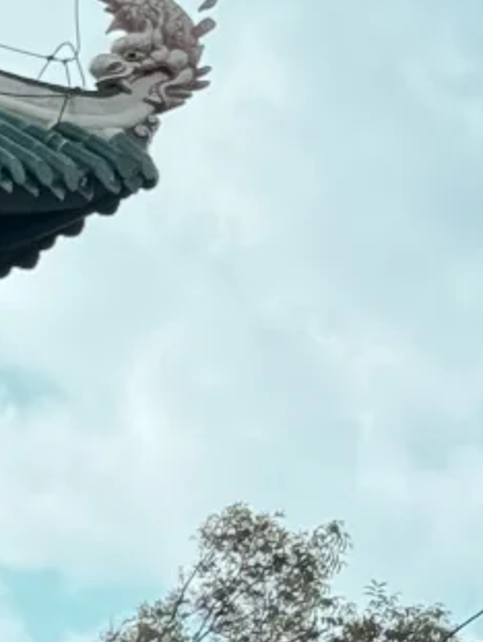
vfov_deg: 8.9
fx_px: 4122
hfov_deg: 6.5
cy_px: 590
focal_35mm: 222
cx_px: -448
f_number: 1.78
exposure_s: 1/5208
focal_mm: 6.76
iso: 80
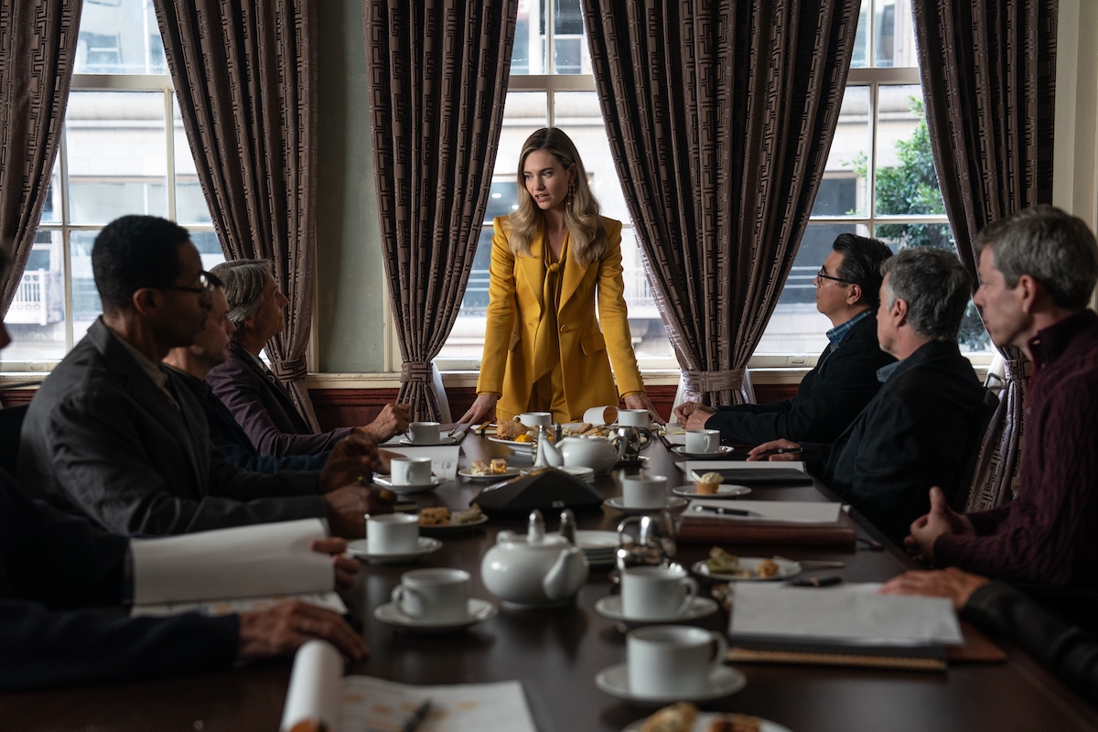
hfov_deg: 38.9
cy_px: 366
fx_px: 1555
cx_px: 549
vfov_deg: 26.5
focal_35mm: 51
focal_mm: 51
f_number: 3.5
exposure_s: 1/250
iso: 1000
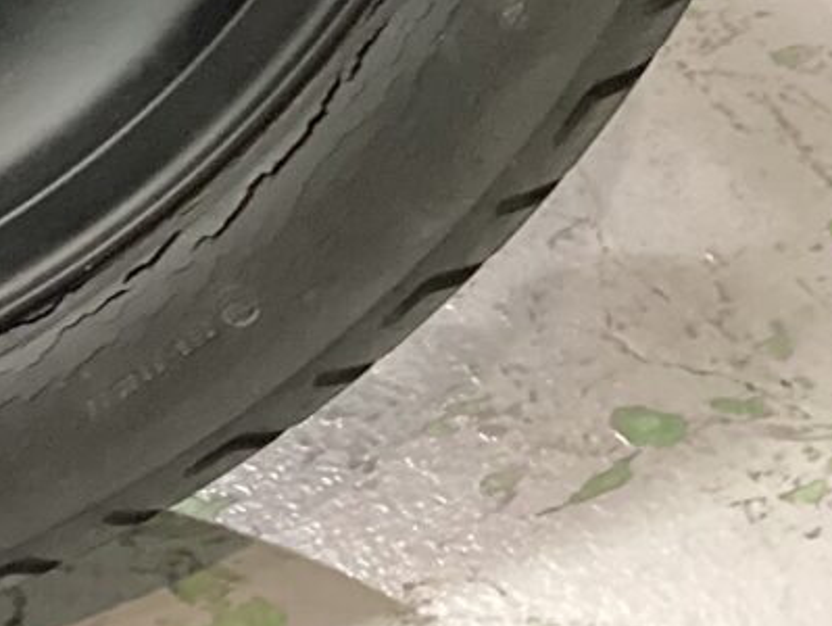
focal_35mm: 149
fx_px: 3584
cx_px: -538
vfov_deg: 9.2
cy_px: -722
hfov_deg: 12.4
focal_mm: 3.3
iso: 400
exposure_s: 1/40
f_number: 2.4
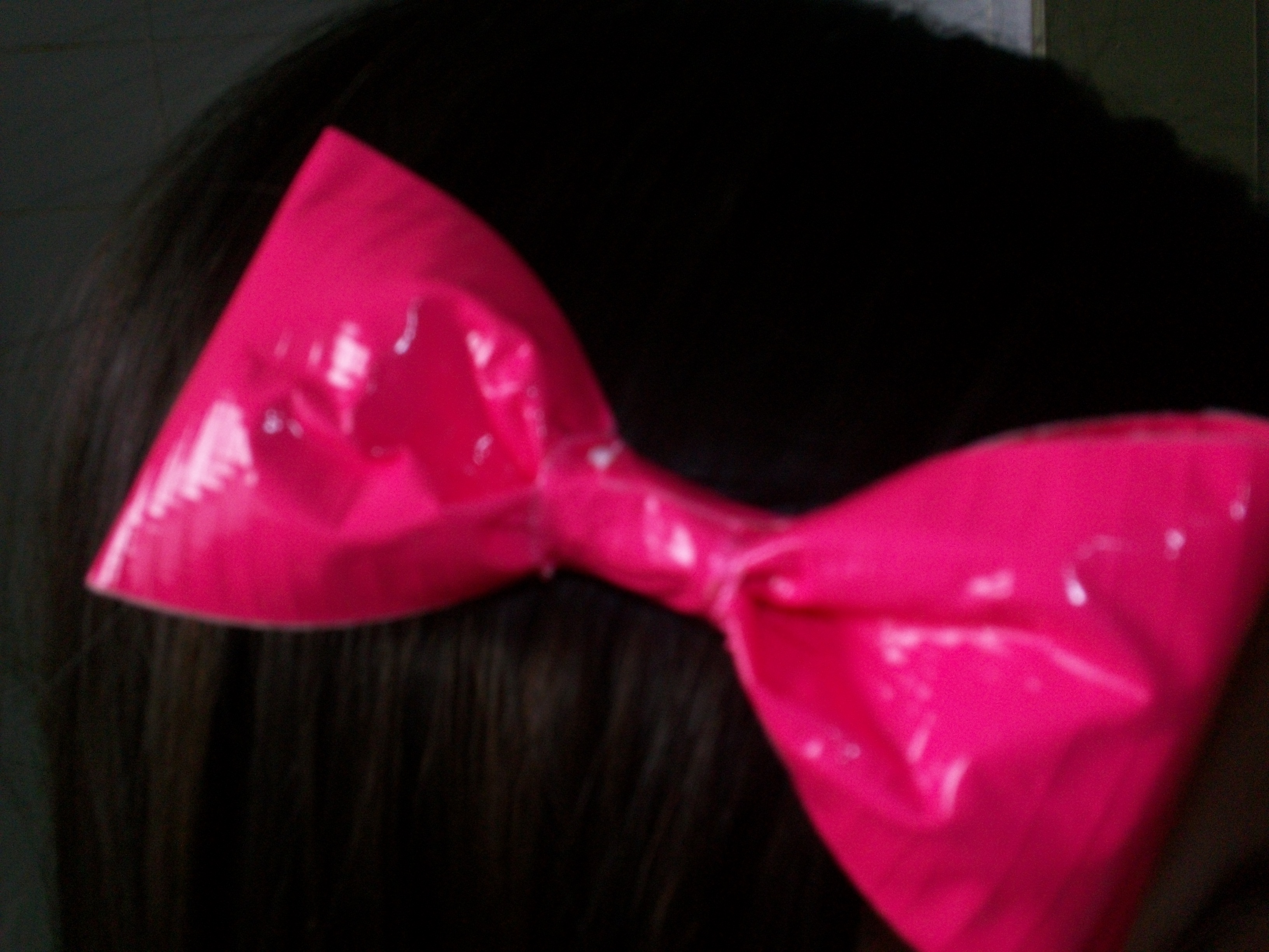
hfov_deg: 49.0
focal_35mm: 38
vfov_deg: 37.7
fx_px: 1393
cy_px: 476
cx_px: 634
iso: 80
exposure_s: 1/30
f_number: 4.5
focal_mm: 6.3
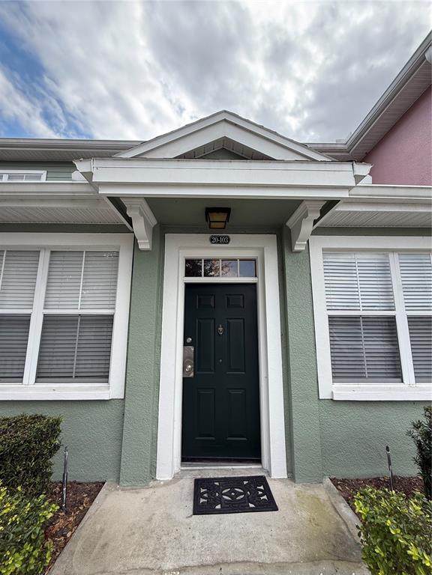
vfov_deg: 102.1
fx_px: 233
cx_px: 216
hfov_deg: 85.7
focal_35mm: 14
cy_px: 288
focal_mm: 2.22
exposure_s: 1/445
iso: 50
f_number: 2.2
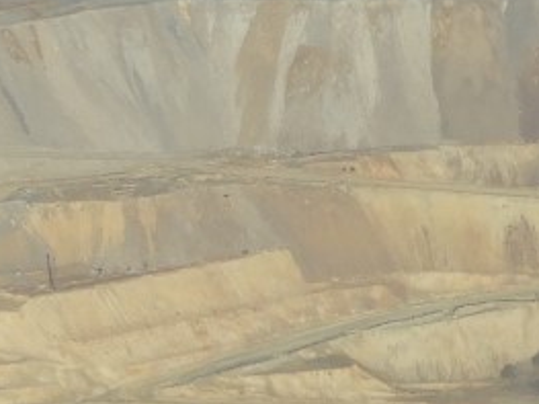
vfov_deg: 1.8
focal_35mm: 822
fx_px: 12793
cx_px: -105
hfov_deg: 2.4
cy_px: 236
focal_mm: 26.9
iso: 100
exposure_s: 1/800
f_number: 5.2
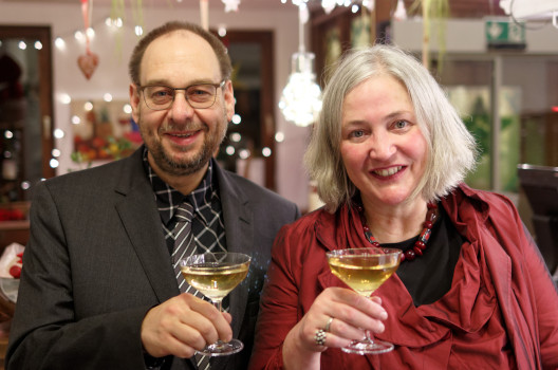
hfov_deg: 42.8
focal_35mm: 46
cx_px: 279
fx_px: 712
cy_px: 185
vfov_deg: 29.1
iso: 800
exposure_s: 1/60
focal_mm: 31
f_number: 2
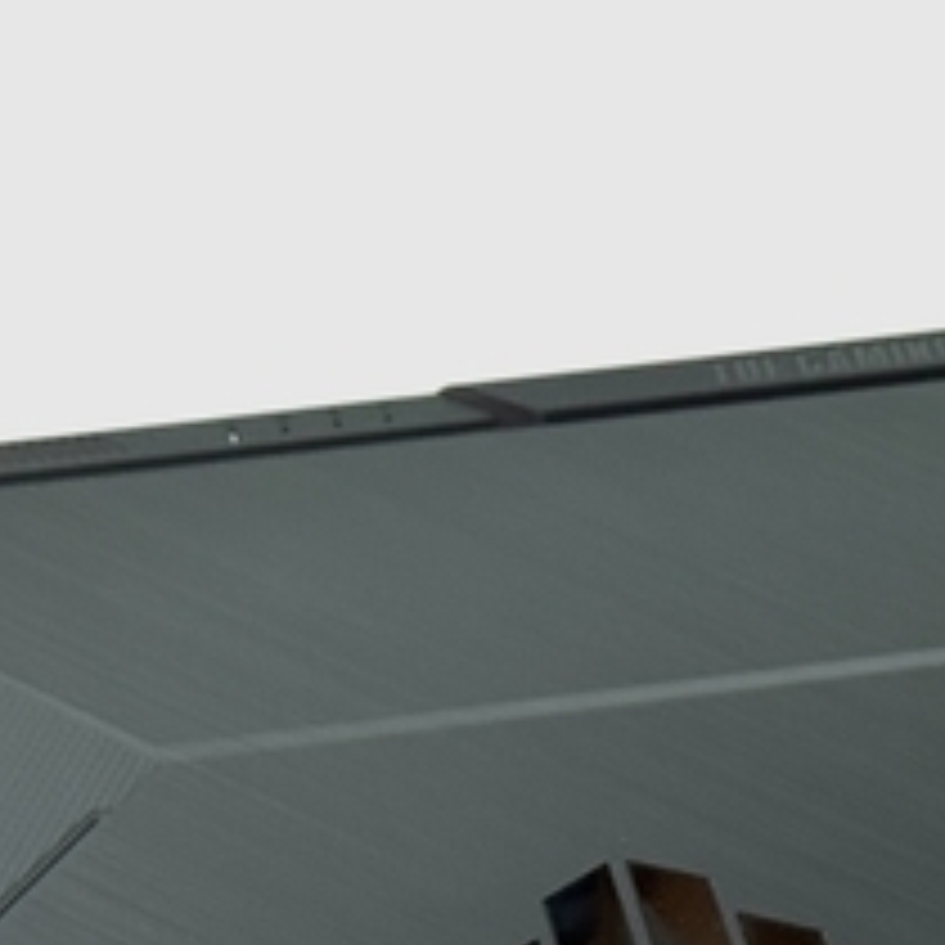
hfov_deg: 10.8
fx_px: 5004
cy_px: 976
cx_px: 688
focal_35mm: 162
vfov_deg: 10.7
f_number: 1.78
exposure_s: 1/121
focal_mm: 6.76
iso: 50
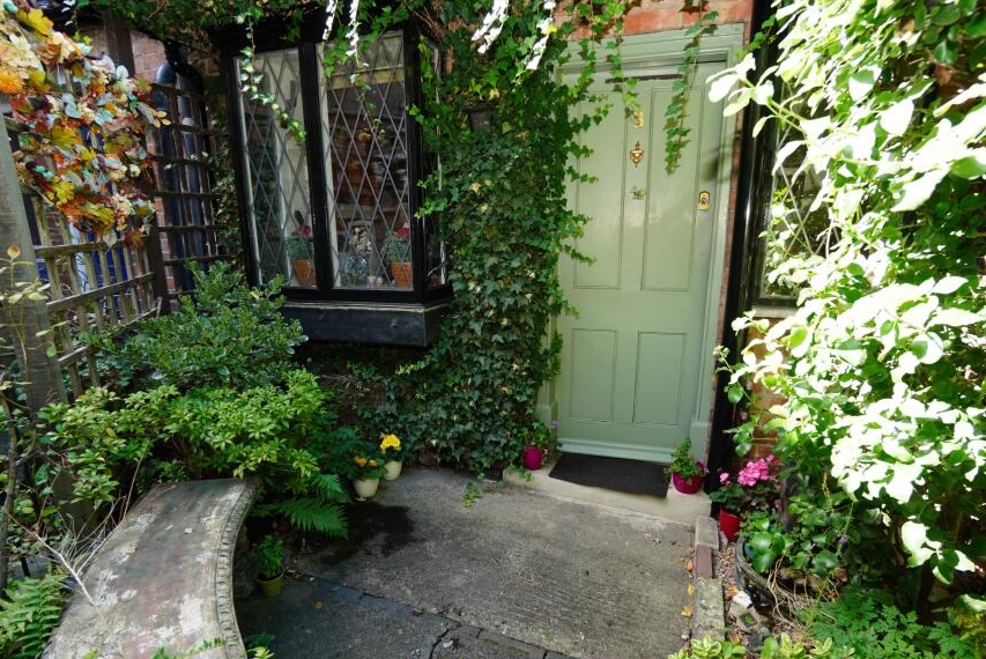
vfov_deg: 67.1
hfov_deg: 89.9
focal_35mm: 18
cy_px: 380
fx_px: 493
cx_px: 516
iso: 400
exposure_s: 1/160
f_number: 4
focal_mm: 10
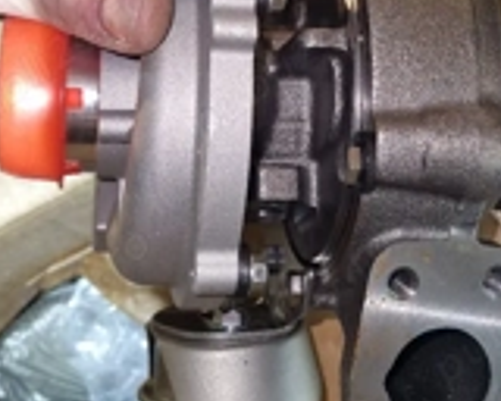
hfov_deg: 33.1
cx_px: 354
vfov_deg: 26.8
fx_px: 830
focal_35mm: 56
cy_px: 100
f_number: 1.8
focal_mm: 5.4
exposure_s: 1/100
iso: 160
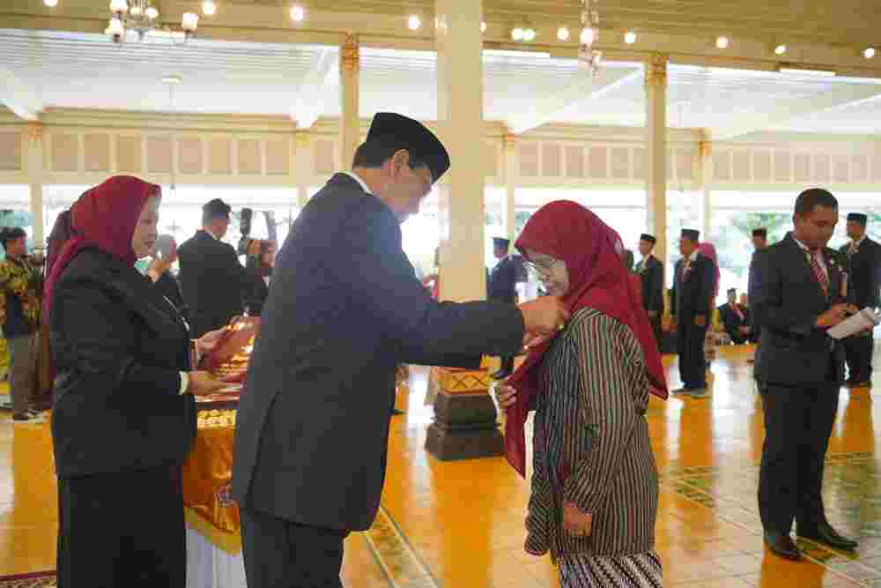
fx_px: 759
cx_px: 440
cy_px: 294
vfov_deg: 42.3
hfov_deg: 60.3
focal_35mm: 31
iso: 800
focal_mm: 31
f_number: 4
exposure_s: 1/200
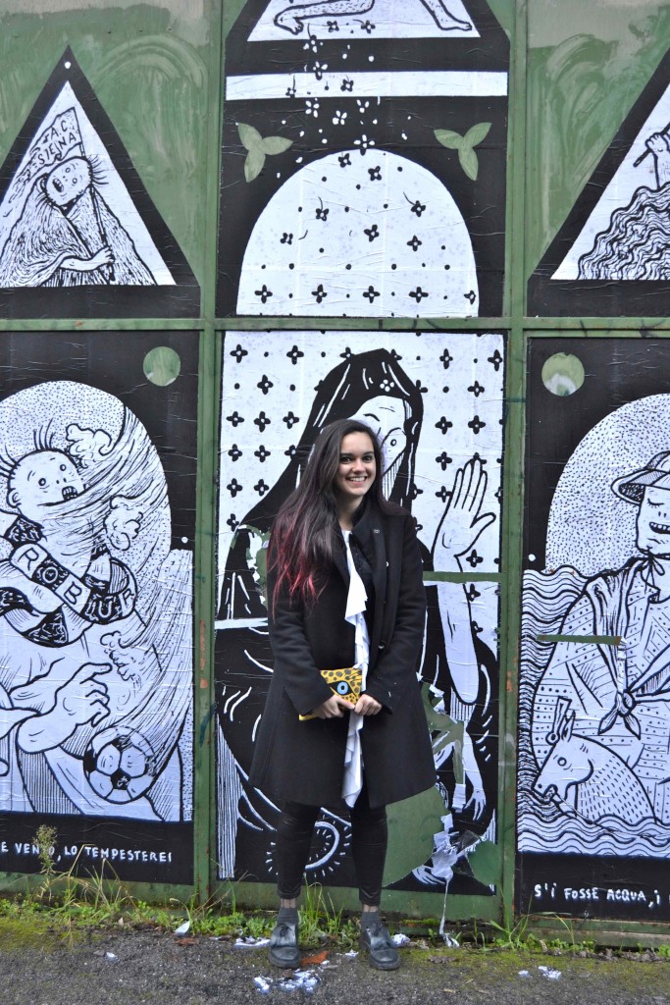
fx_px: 1172
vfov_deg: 46.4
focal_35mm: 42
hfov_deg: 31.9
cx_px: 335
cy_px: 502
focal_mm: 28
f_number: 4.5
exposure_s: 1/100
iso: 400
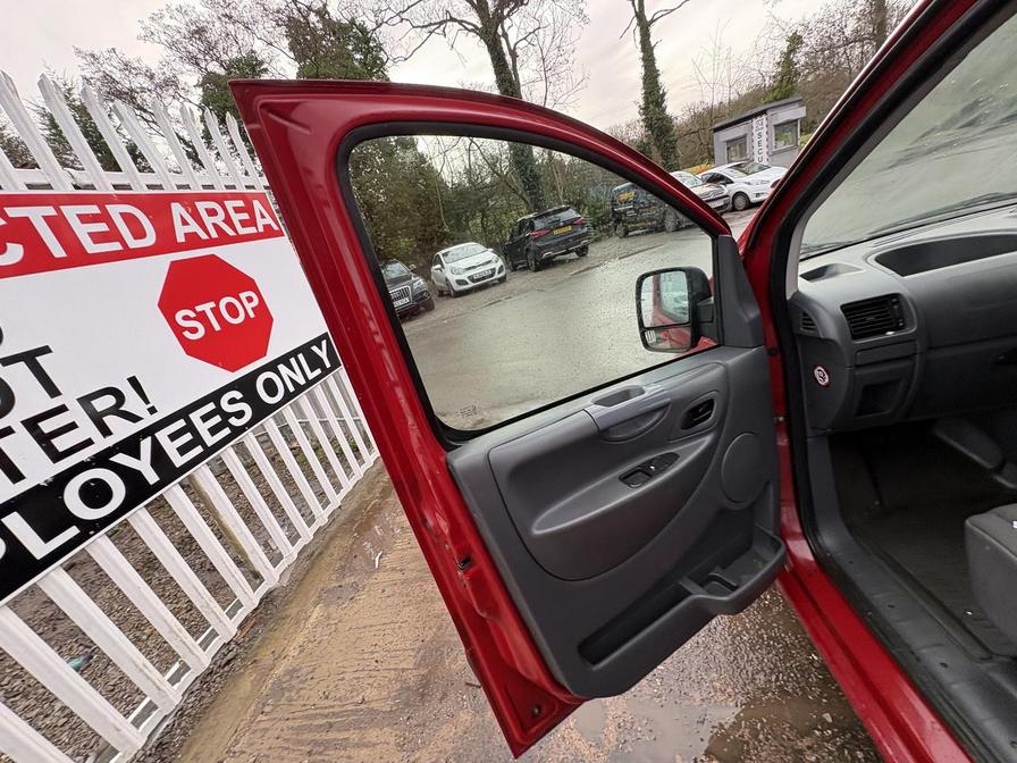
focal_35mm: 14
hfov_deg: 102.1
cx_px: 508
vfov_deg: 85.7
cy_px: 382
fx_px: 411
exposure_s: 1/99
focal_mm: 2.22
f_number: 2.2
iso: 64
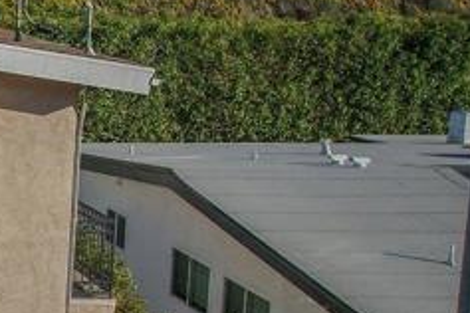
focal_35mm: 95
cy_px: 176
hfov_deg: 16.4
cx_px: -474
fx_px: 1240
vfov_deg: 14.4
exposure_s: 1/1600
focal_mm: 8.4
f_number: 2.8
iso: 130
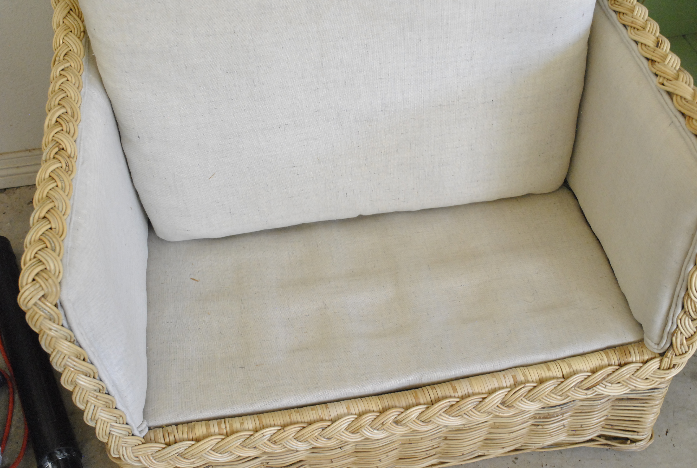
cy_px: 234
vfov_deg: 30.0
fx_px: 873
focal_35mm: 45
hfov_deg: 43.5
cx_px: 348
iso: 1600
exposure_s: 1/60
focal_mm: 30
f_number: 8
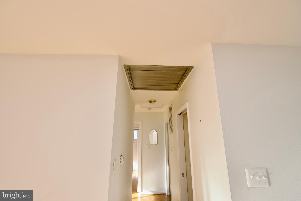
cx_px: 150
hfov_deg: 100.4
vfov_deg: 77.3
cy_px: 100
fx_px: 125
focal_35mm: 15
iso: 320
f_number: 7.1
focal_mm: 10
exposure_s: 1/200
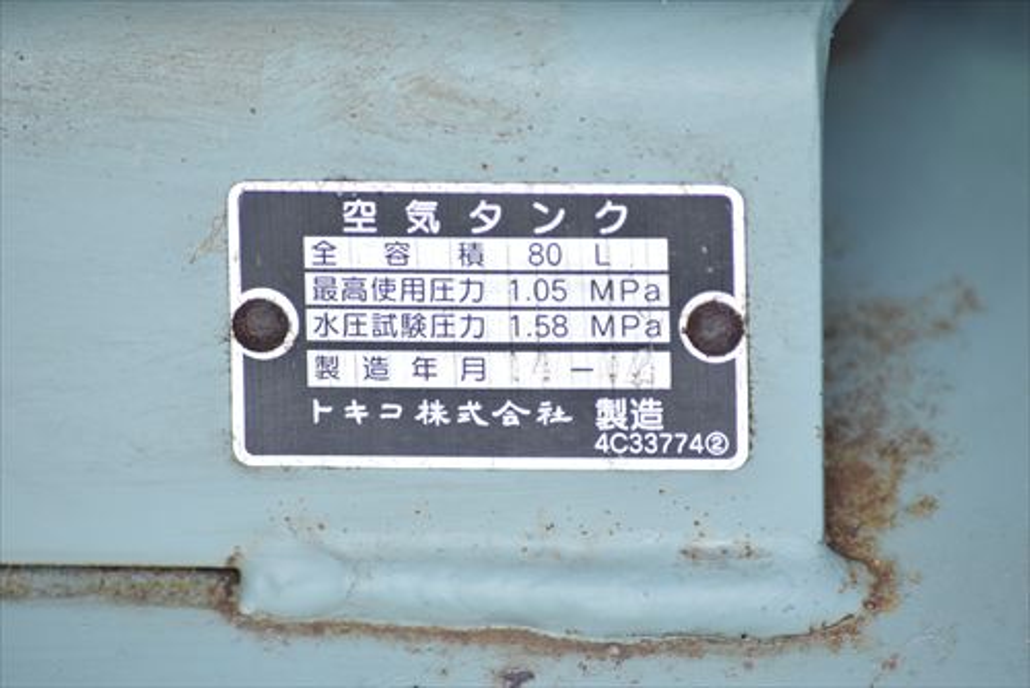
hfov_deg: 4.6
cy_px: 344
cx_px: 515
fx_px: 12882
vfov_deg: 3.1
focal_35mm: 450
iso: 1250
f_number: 6.3
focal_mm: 300
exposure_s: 1/400
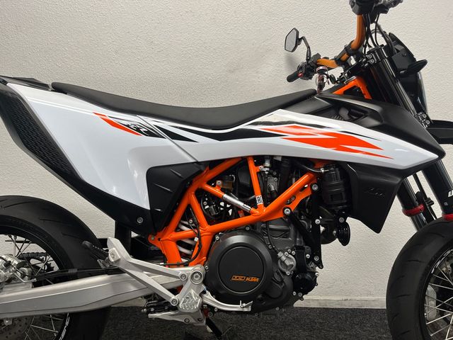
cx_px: 226
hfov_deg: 67.3
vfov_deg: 53.1
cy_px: 170
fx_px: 340
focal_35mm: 26
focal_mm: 5.1
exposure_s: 1/100
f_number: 1.6
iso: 125
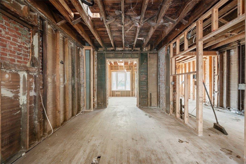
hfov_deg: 104.2
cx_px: 123
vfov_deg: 81.2
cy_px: 82
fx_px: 96
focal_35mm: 14
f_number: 8
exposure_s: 3
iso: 400
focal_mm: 14
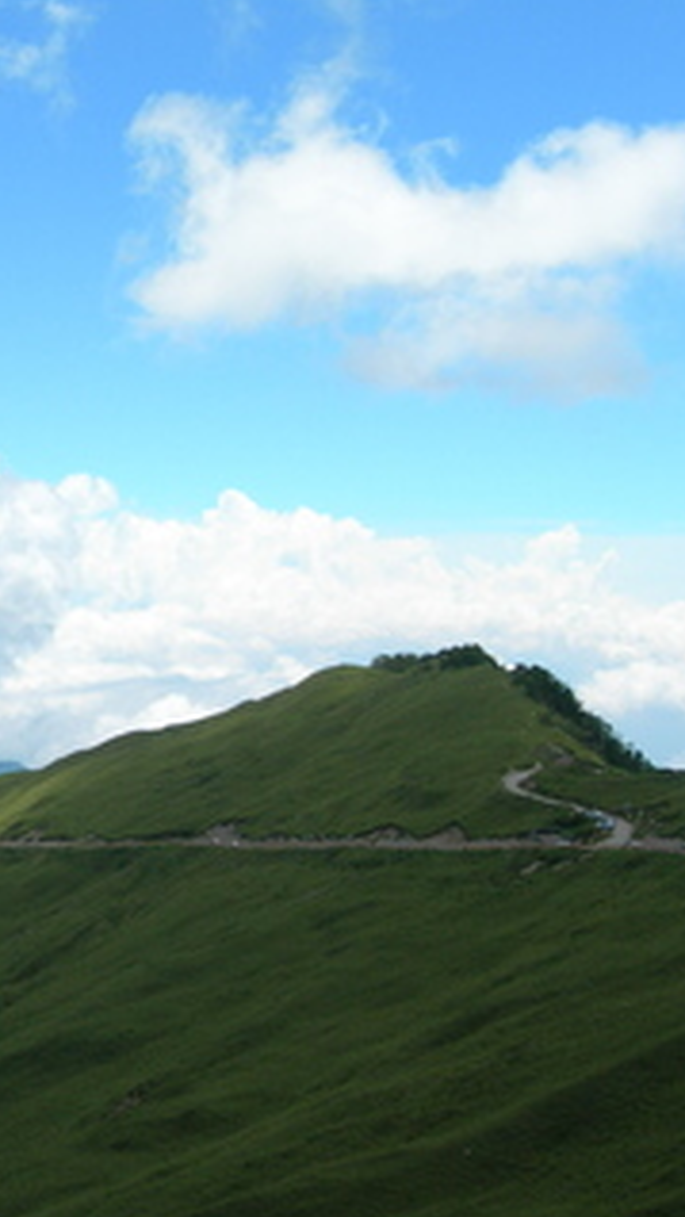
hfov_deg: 15.3
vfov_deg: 27.2
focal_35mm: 78
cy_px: 662
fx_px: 2517
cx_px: 88
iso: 50
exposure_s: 1/592
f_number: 4.8
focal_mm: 7.8
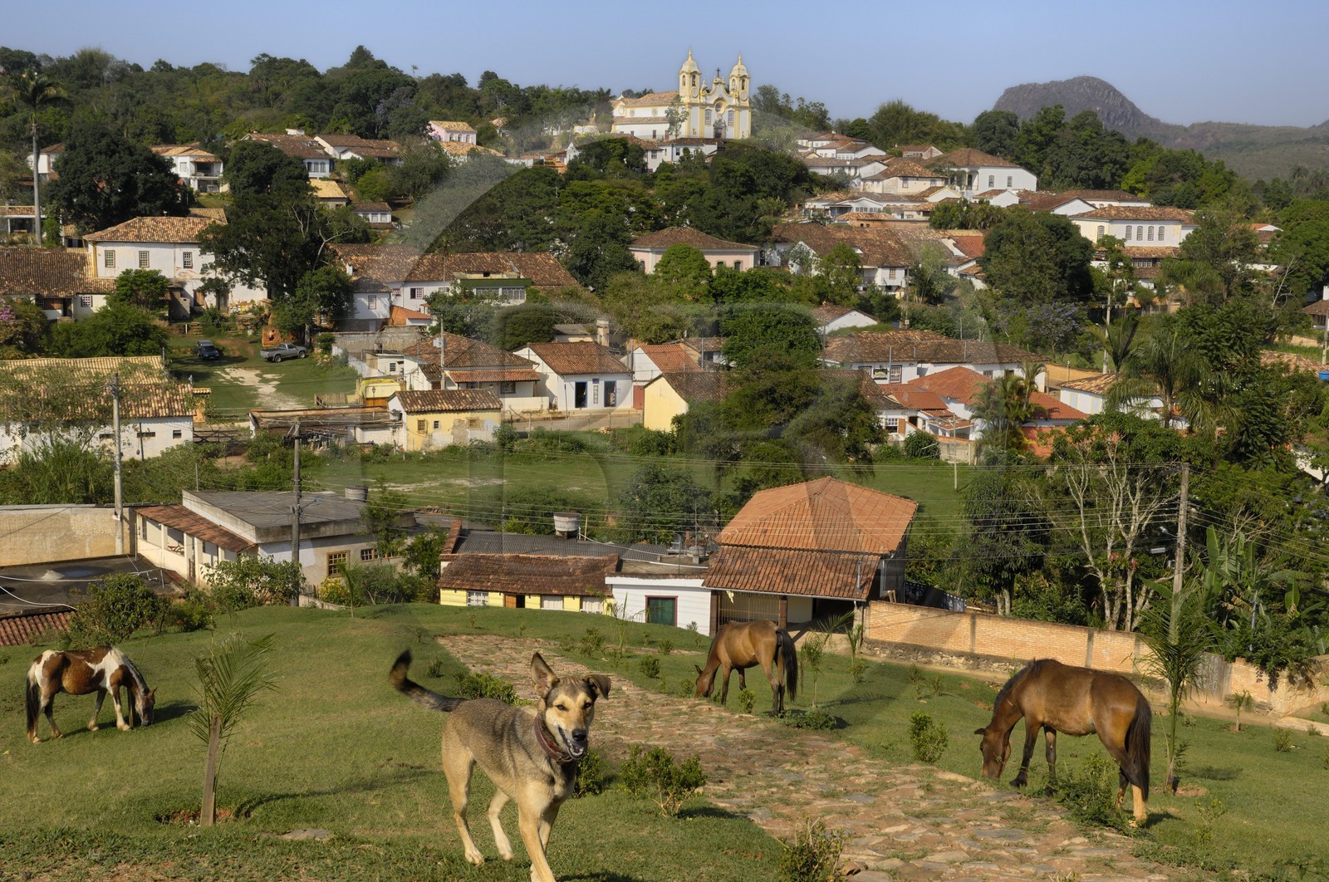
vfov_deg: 31.8
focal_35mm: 42
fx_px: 1548
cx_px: 664
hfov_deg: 46.5
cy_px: 441
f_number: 10
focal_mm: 28
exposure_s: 1/160
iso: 100
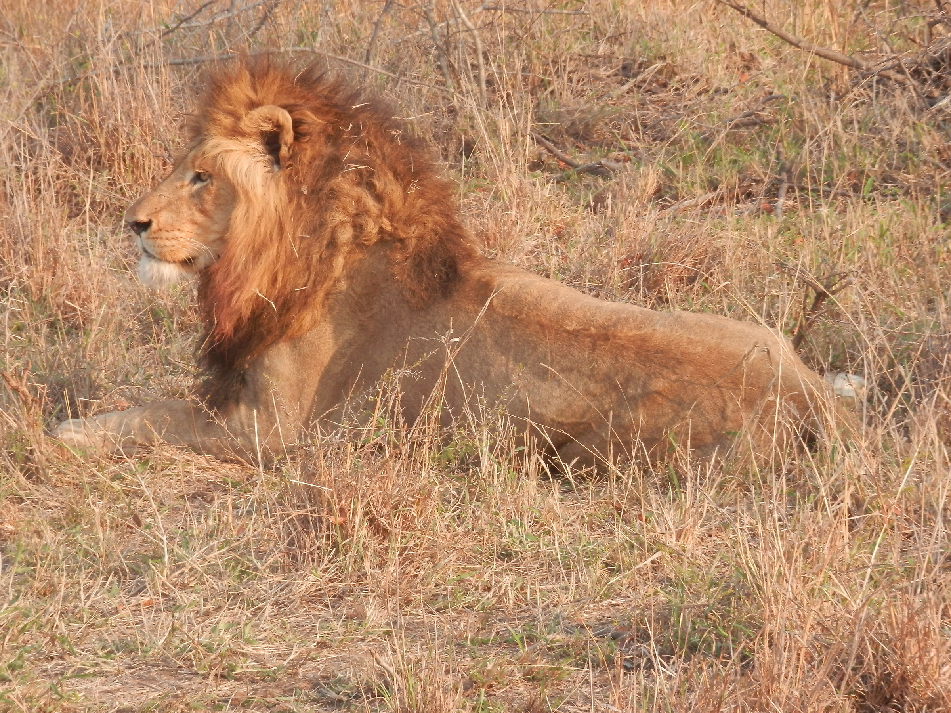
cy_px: 356
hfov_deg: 8.8
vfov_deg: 6.6
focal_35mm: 225
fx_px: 6180
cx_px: 476
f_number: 6.1
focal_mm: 40.2
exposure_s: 1/80
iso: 100
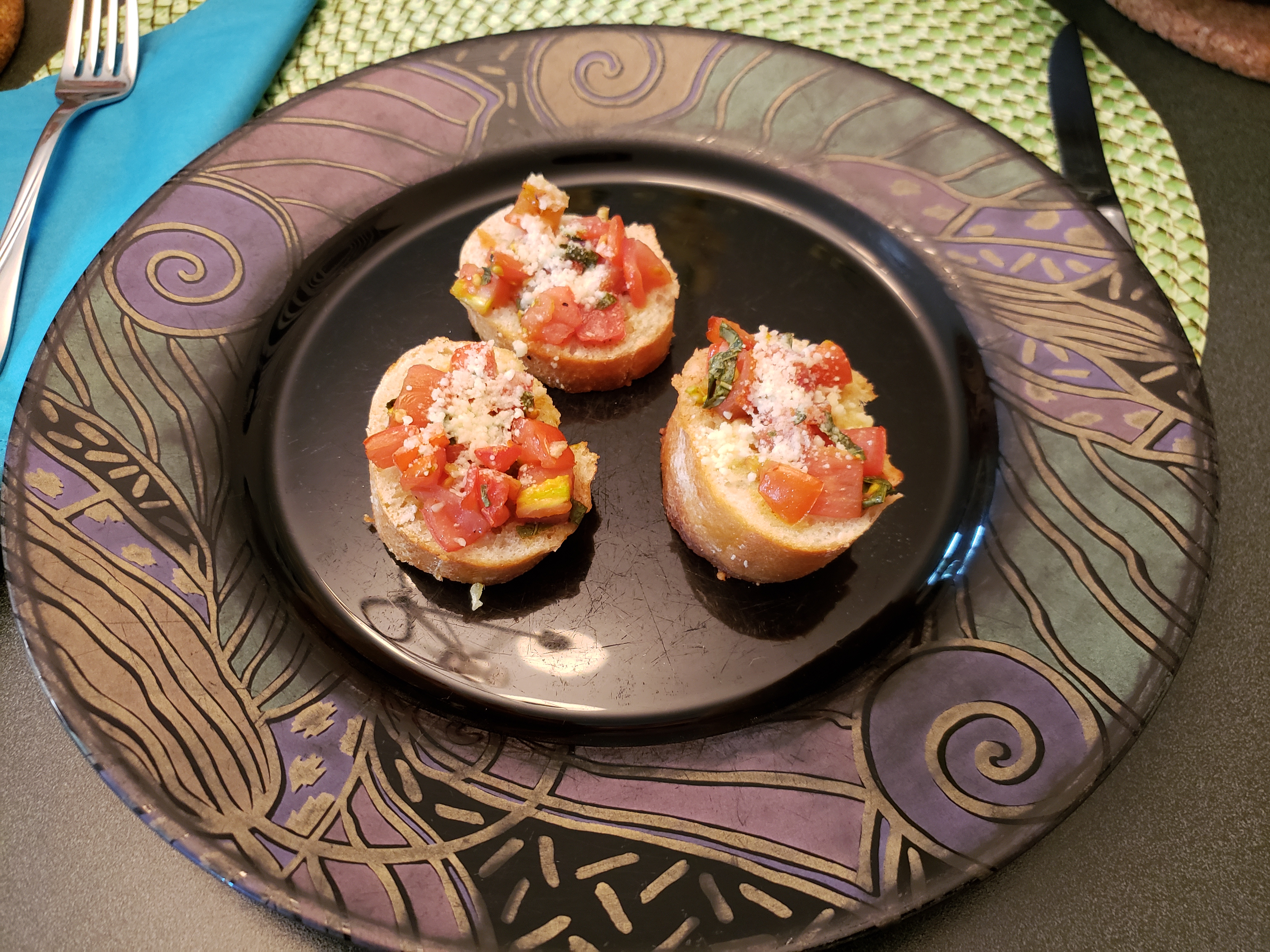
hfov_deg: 67.3
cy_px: 476
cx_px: 635
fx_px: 954
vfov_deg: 53.1
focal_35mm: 26
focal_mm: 4.3
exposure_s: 1/24
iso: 250
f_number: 1.5
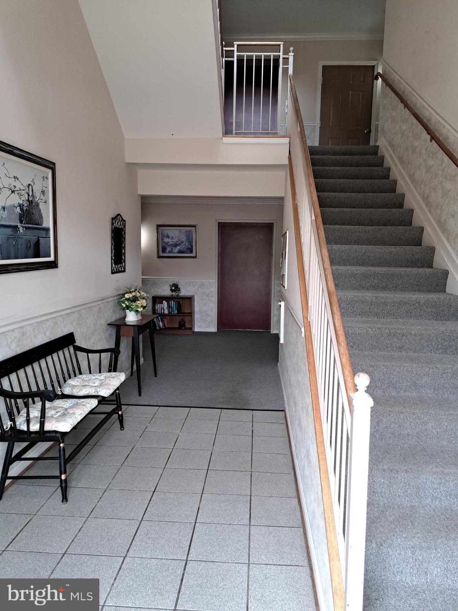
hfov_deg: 56.8
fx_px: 423
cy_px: 306
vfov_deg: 71.6
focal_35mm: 24
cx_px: 229
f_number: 1.8
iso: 200
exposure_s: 1/60
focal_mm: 5.23
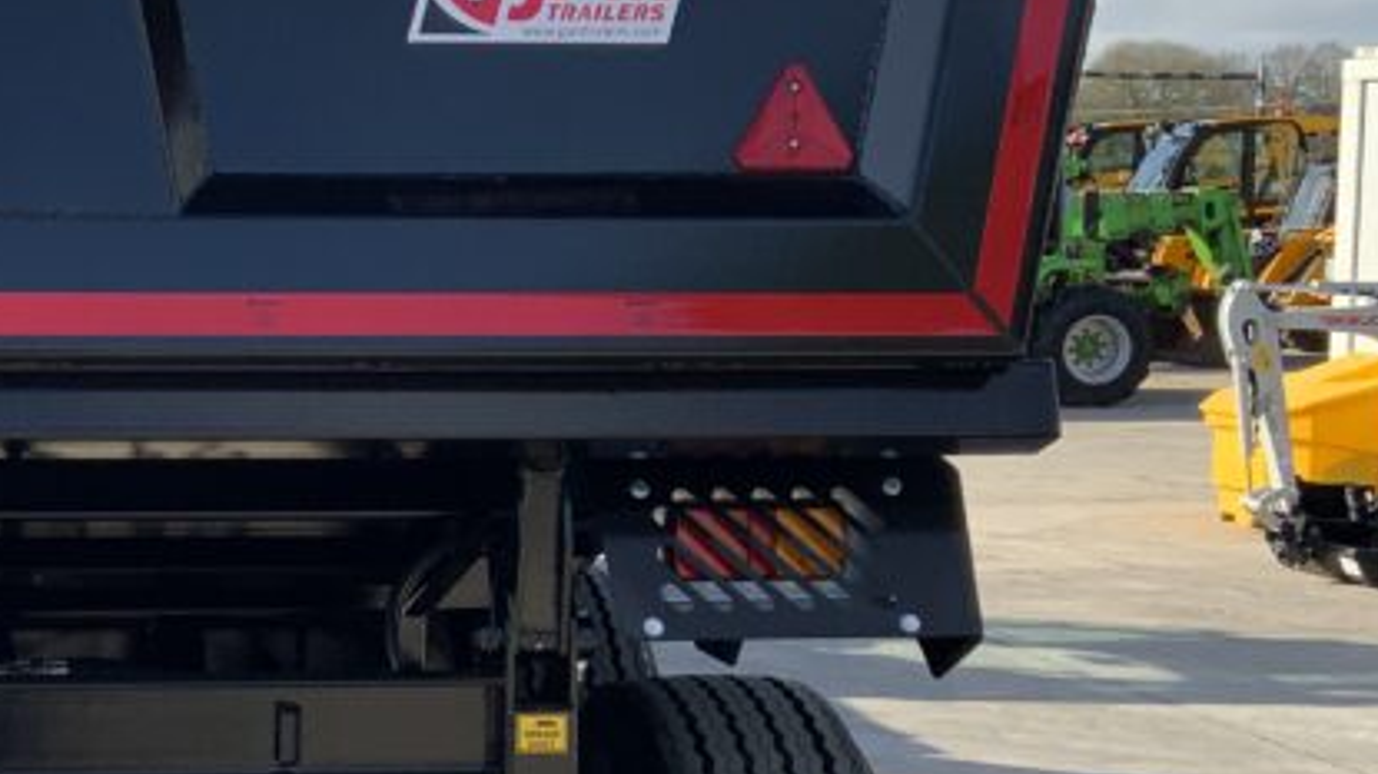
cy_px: 495
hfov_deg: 26.5
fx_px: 2849
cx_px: 189
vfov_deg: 15.4
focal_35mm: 78
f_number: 1.8
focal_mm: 3
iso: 16
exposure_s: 1/1412
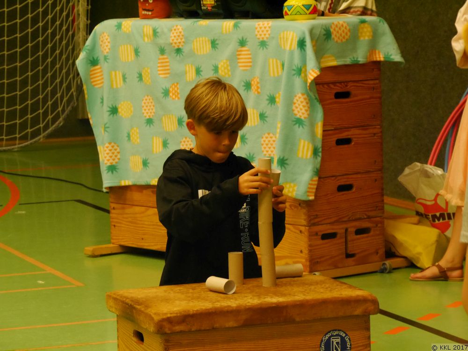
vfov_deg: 9.6
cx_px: 234
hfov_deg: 12.8
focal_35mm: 154
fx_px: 2082
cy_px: 176
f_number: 8
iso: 3200
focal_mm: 77
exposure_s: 1/30
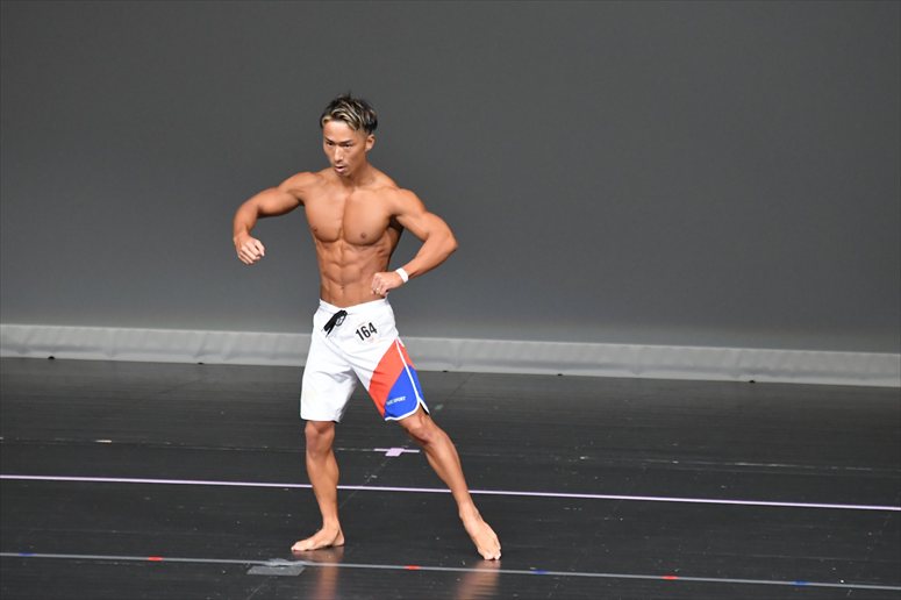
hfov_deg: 6.0
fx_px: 8630
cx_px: 450
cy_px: 300
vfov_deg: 4.0
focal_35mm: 345
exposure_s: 1/400
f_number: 5.6
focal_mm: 230
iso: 5000
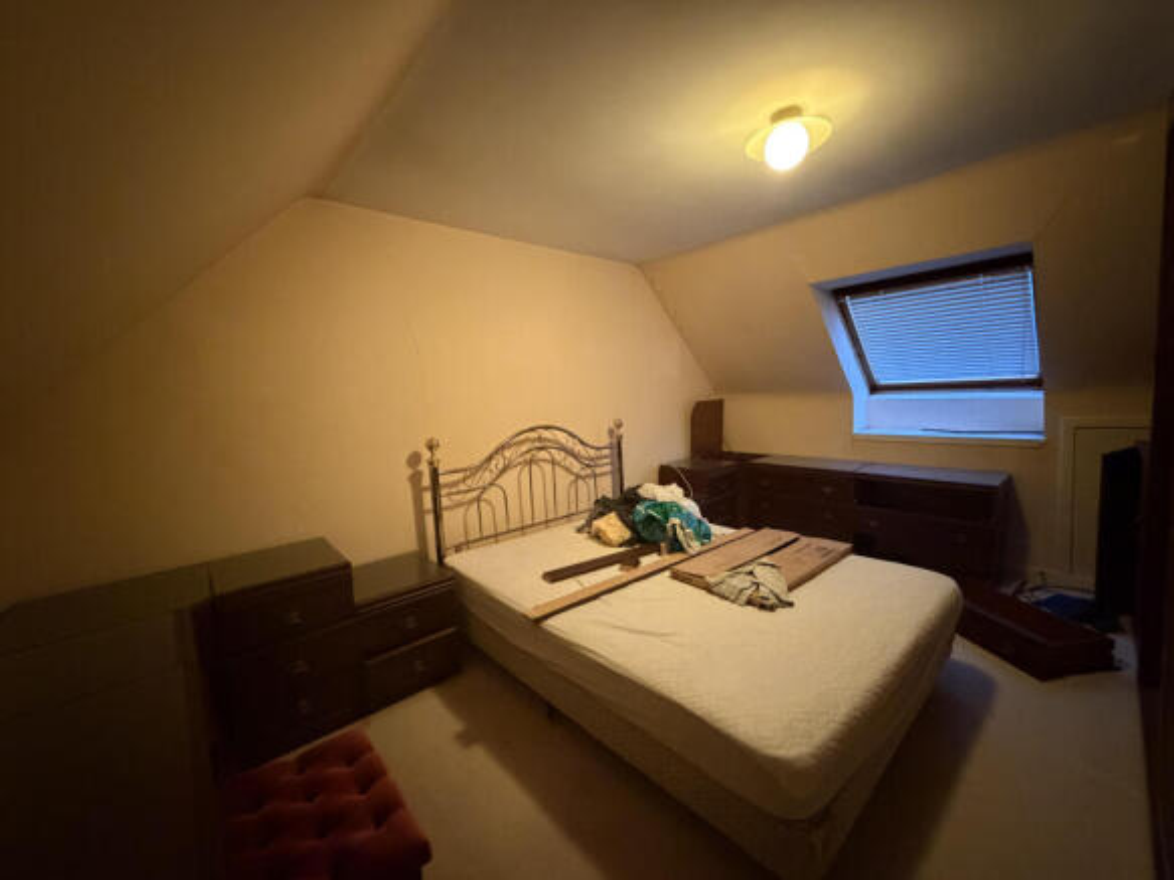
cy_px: 440
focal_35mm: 14
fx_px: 475
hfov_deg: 102.1
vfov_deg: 85.7
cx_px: 587
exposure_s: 1/33
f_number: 2.2
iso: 1000
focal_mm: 2.22
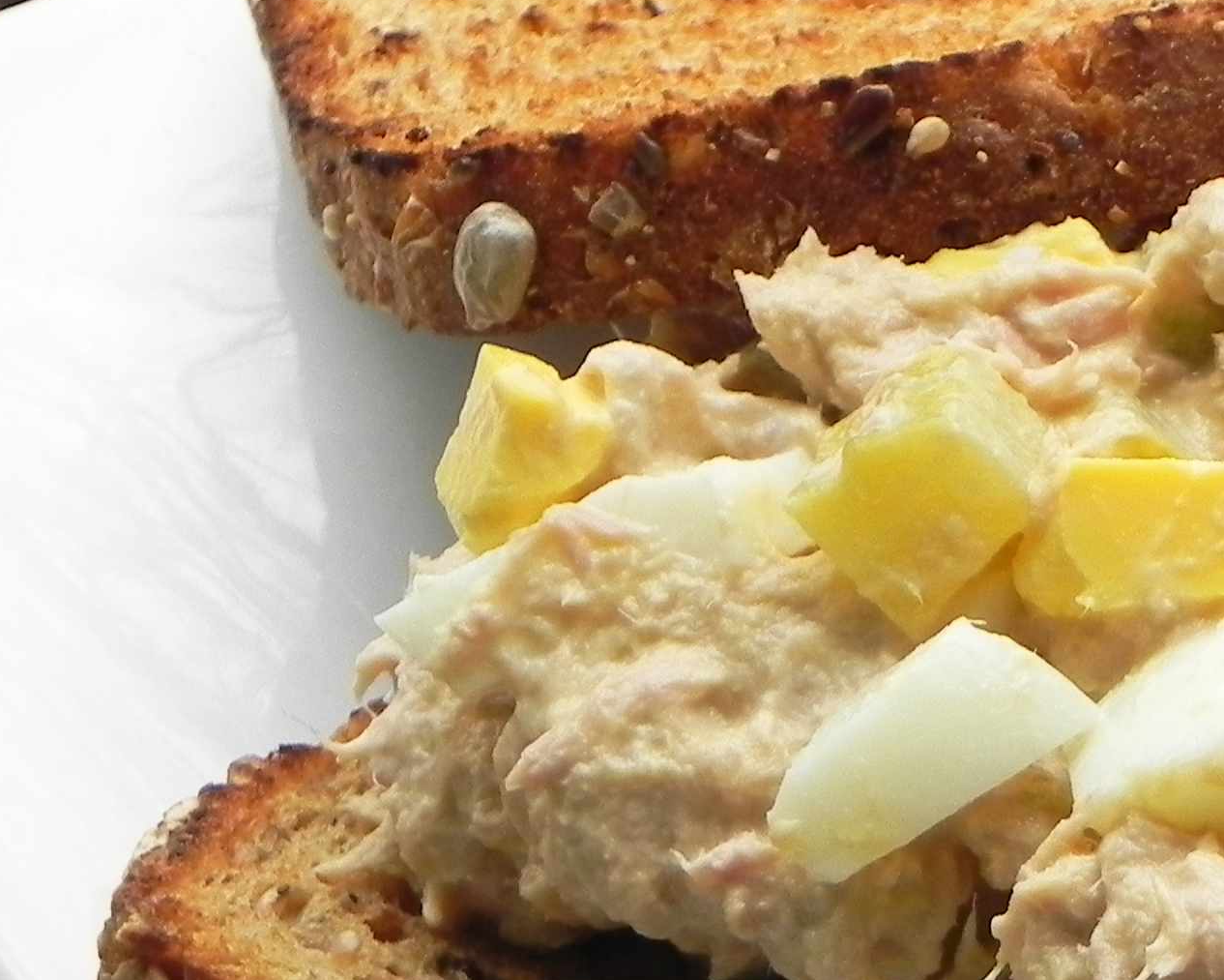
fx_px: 7644
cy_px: 612
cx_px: 1426
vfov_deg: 7.3
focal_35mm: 211
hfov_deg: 9.1
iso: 160
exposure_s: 1/144
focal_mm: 13.4
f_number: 4
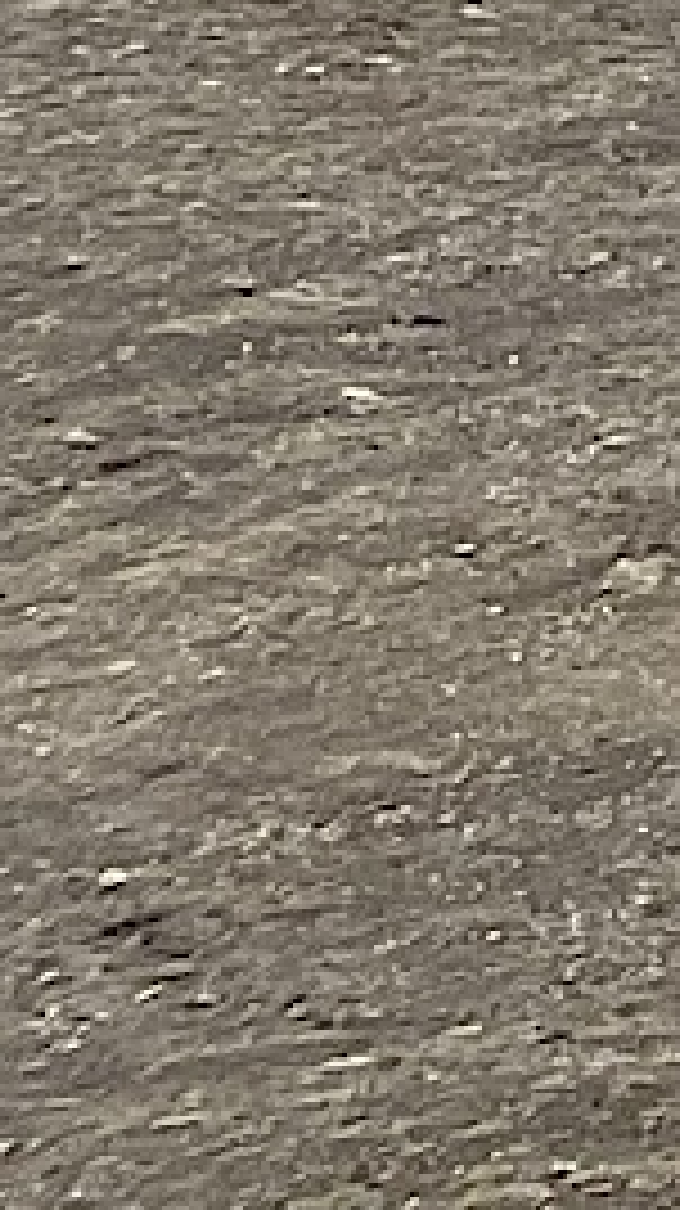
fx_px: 6935
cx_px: 4512
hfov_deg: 4.1
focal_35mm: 216
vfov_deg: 9.5
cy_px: -949
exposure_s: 1/3861
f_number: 1.6
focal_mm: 4.2
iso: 32
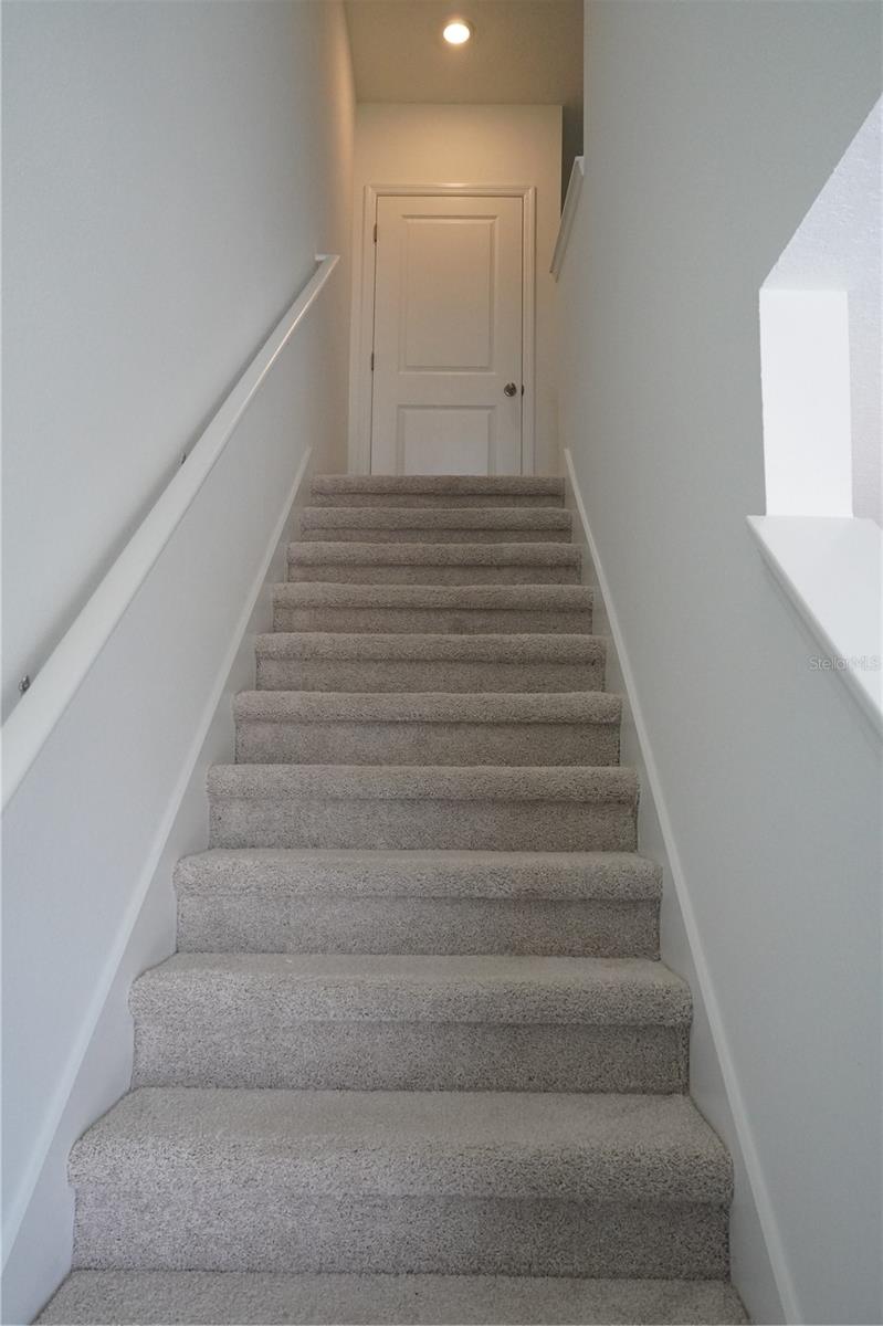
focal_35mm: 28
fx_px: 1038
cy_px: 663
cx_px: 442
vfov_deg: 65.1
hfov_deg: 46.1
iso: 2500
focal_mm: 18.8
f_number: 7.1
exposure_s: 1/250
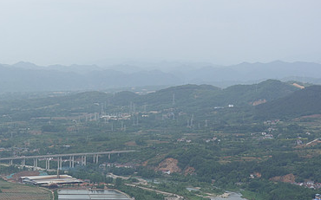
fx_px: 1041
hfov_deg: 17.1
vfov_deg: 10.9
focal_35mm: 119
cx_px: -12
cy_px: 191
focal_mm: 20.19
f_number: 5.6
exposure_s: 1/500
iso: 125
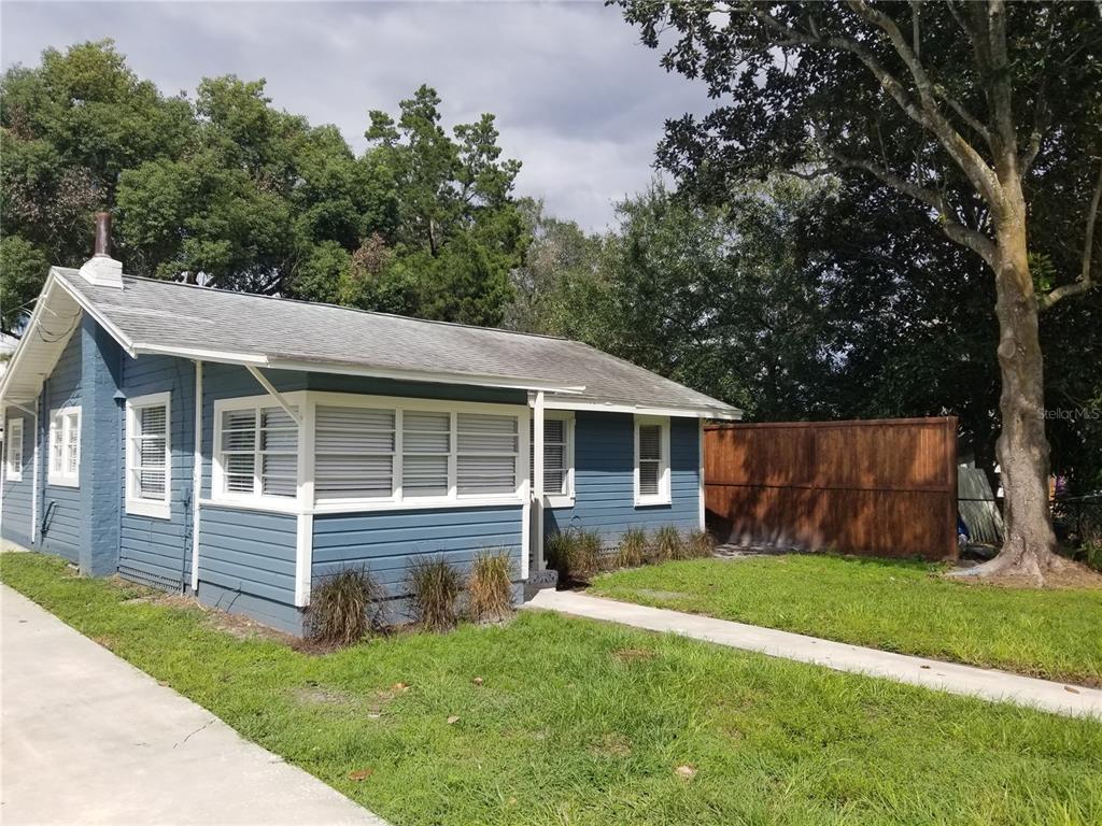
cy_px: 413
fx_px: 828
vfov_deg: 53.1
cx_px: 551
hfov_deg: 67.3
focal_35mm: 26
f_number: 1.7
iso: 50
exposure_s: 1/3040
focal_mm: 4.3
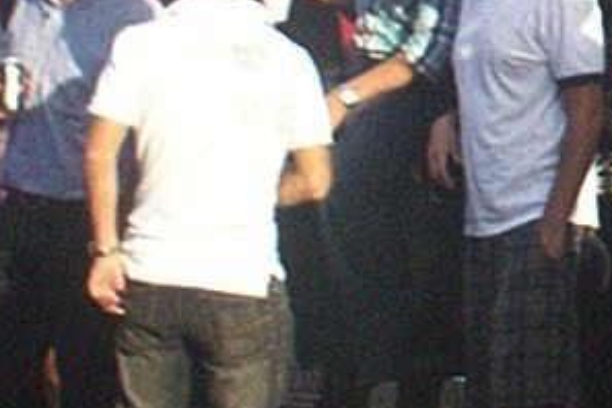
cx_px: 82
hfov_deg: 15.7
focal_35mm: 129
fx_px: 2193
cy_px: -72
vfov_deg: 10.5
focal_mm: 6
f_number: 4.5
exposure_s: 1/219
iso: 100
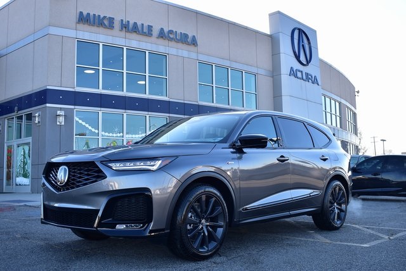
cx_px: 203
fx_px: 423
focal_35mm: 38
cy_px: 136
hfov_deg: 51.2
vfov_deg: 35.6
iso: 100
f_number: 5.6
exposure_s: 1/125
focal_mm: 25
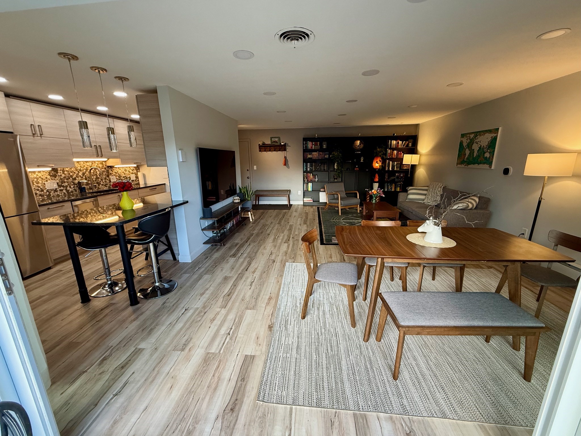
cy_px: 218
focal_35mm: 14
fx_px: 235
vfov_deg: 85.7
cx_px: 290
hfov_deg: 102.1
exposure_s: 1/120
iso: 200
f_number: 2.2
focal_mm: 2.22
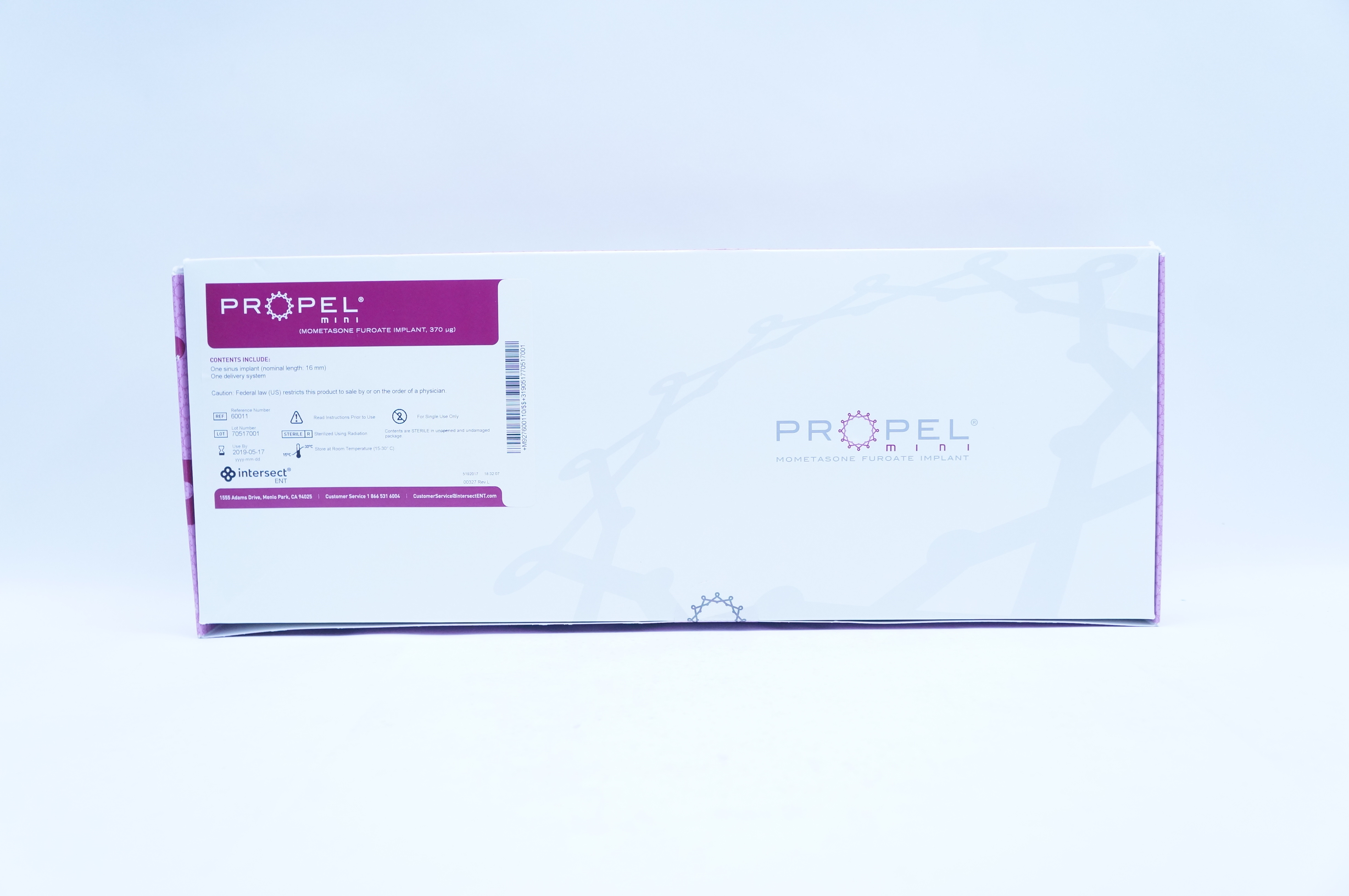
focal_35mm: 36
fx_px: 1348
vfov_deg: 36.8
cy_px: 448
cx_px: 674
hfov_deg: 53.2
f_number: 4.5
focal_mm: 24
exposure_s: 1/200
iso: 800
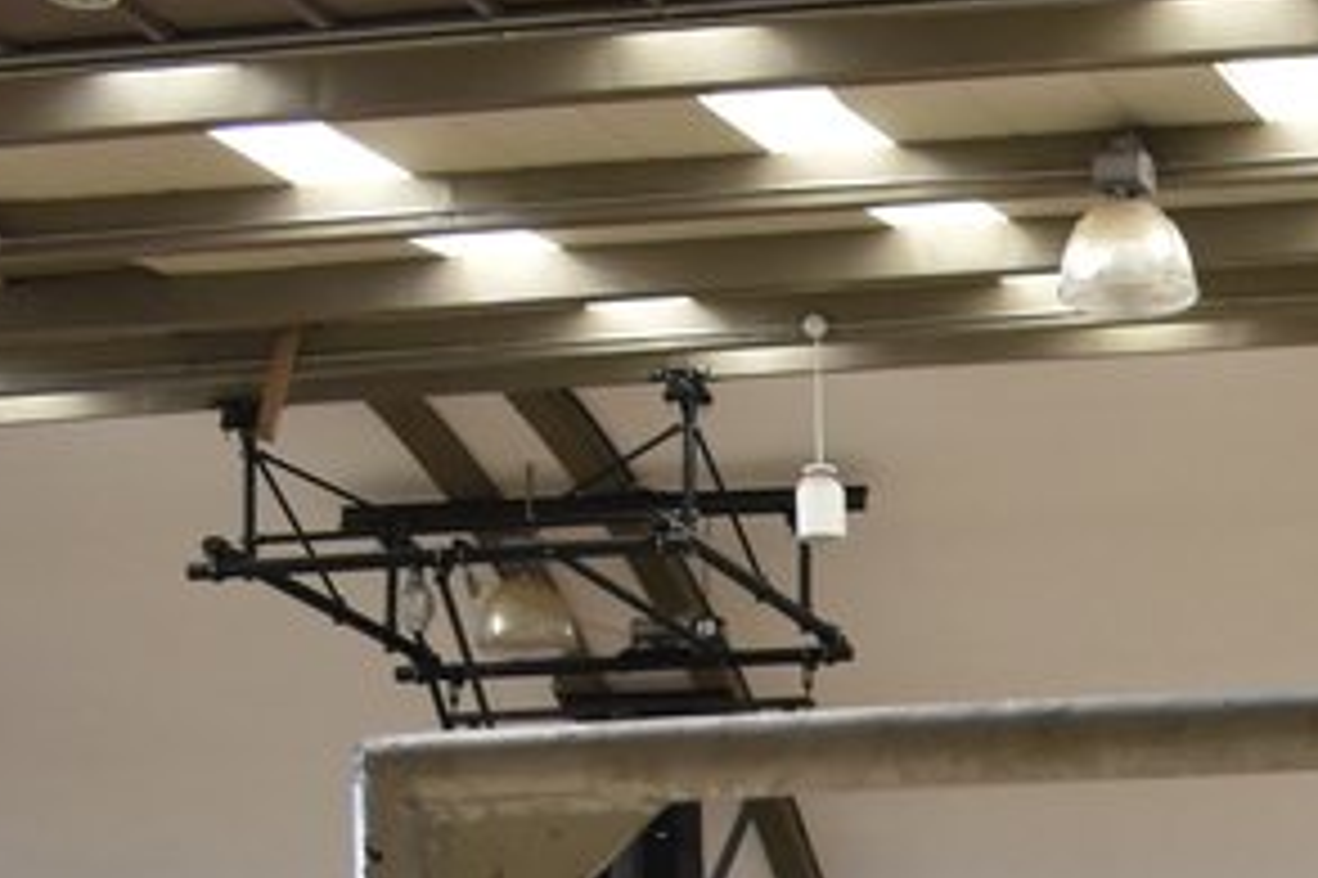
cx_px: 2051
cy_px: 1679
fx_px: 4500
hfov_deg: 15.2
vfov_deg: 10.4
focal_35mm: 123
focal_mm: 20
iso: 800
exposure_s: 1/125
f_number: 5.6
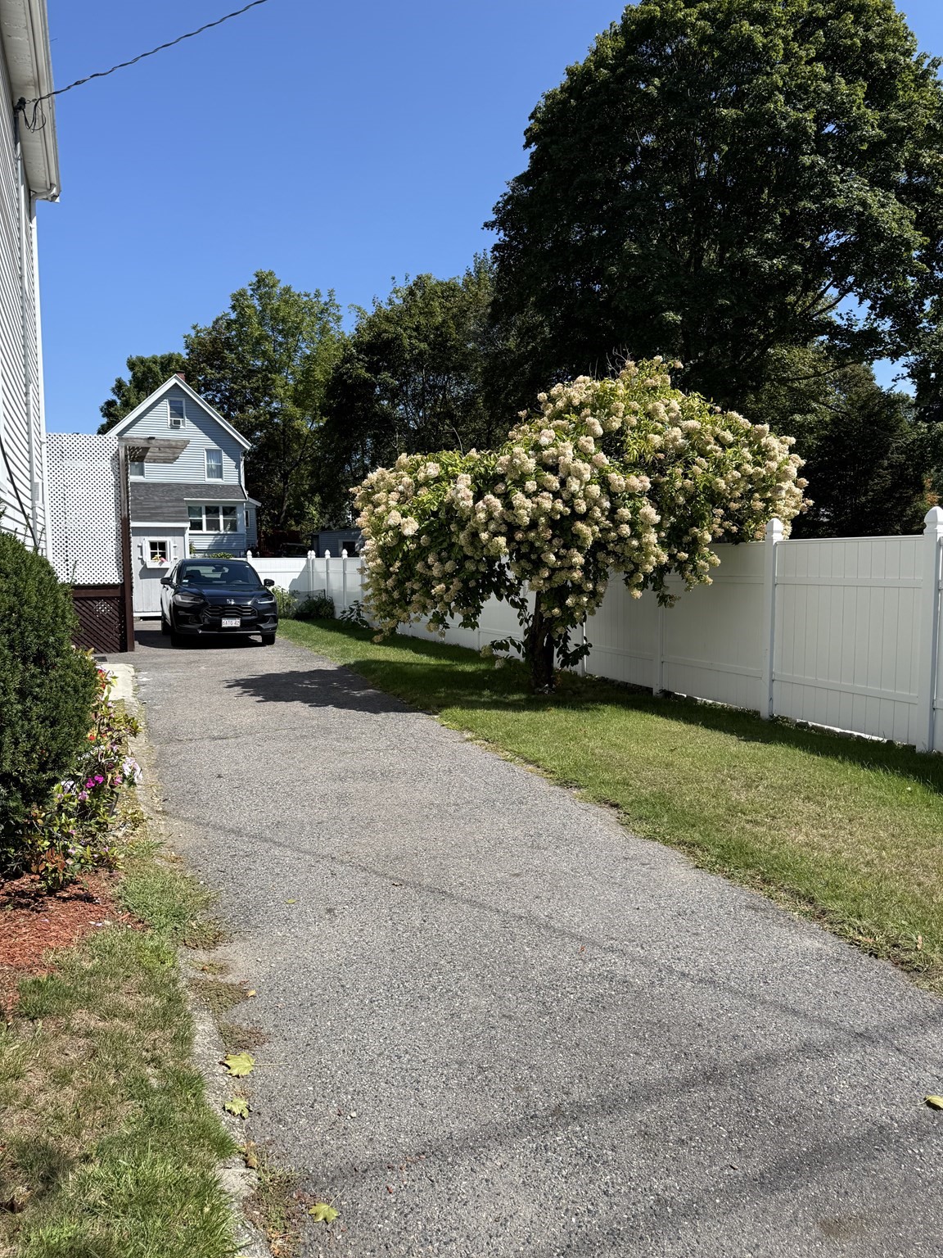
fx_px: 872
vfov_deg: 71.6
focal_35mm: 24
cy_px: 629
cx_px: 472
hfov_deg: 56.8
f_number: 1.78
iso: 80
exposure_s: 1/3425
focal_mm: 6.76
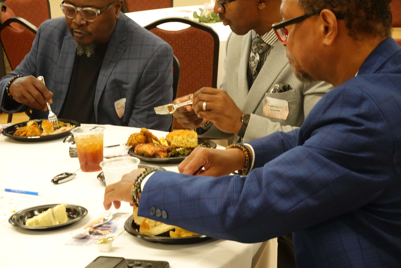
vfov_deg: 16.3
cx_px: 200
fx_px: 936
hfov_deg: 24.2
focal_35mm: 84
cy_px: 134
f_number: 4
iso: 2000
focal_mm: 30.85
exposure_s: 1/100
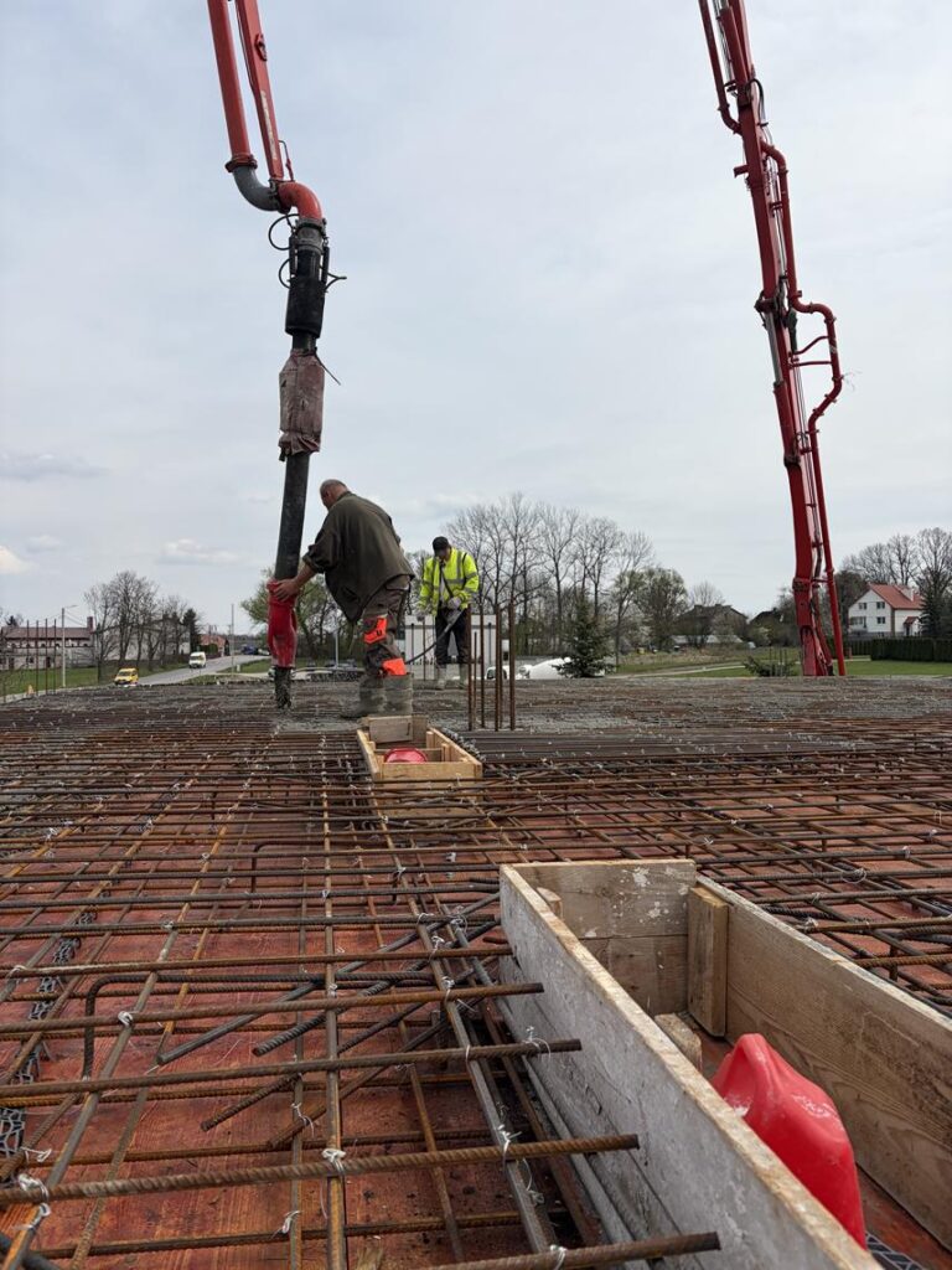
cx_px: 476
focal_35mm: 26
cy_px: 635
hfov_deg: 53.1
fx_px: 953
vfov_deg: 67.3
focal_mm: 5.96
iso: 64
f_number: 1.6
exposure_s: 1/7813
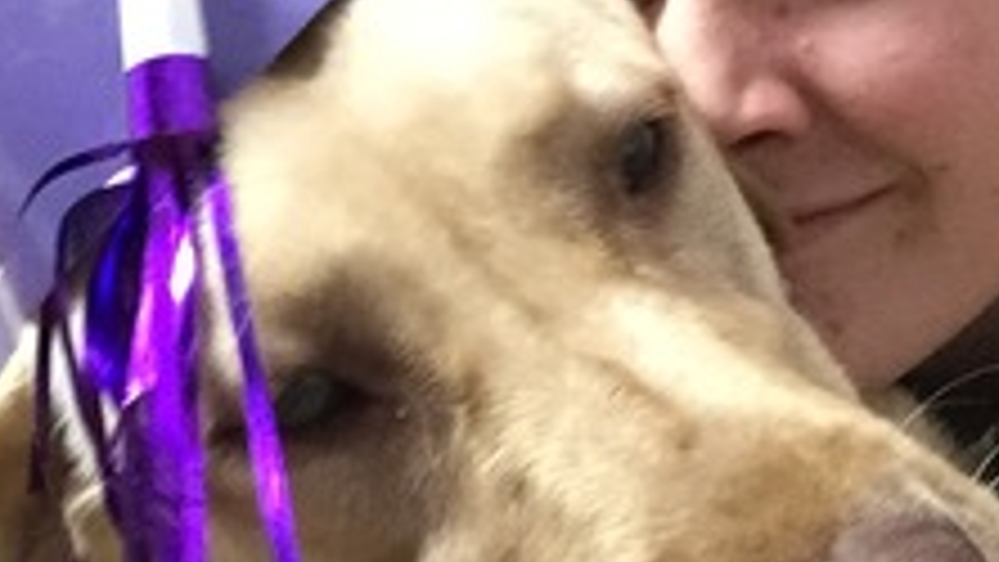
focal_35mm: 73
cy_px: 495
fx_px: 1934
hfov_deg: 28.9
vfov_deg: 16.4
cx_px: 400
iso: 400
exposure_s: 1/15
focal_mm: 2.65
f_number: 2.2
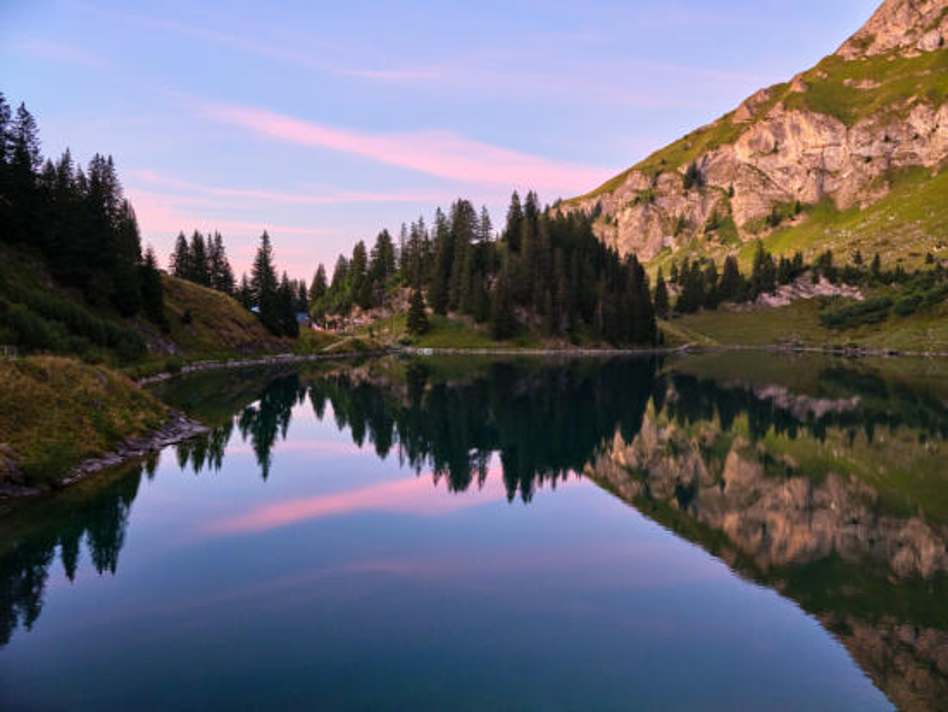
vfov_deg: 54.9
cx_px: 474
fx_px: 685
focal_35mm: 25
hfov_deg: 69.4
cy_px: 356
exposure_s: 1/30
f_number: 8
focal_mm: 32
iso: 6400
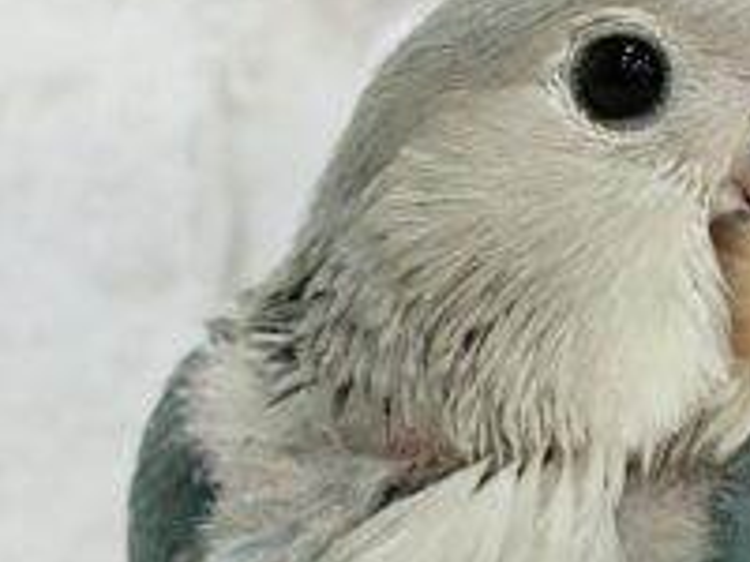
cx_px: 412
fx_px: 3597
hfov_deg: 11.9
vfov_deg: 8.9
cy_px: 393
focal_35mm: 166
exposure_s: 1/50
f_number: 1.6
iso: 40
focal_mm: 5.96
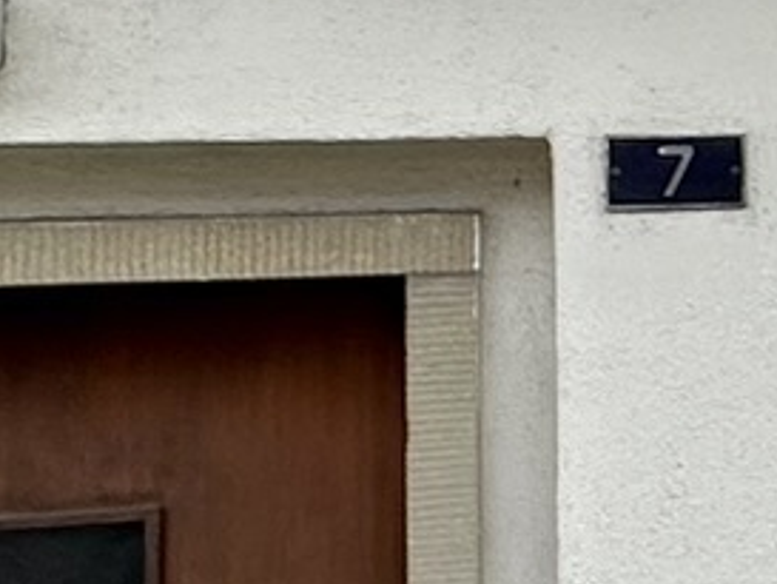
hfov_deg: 12.9
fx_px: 2358
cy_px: 100
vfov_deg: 14.0
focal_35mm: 105
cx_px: 1998
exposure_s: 1/561
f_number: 2.2
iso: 40
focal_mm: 2.22
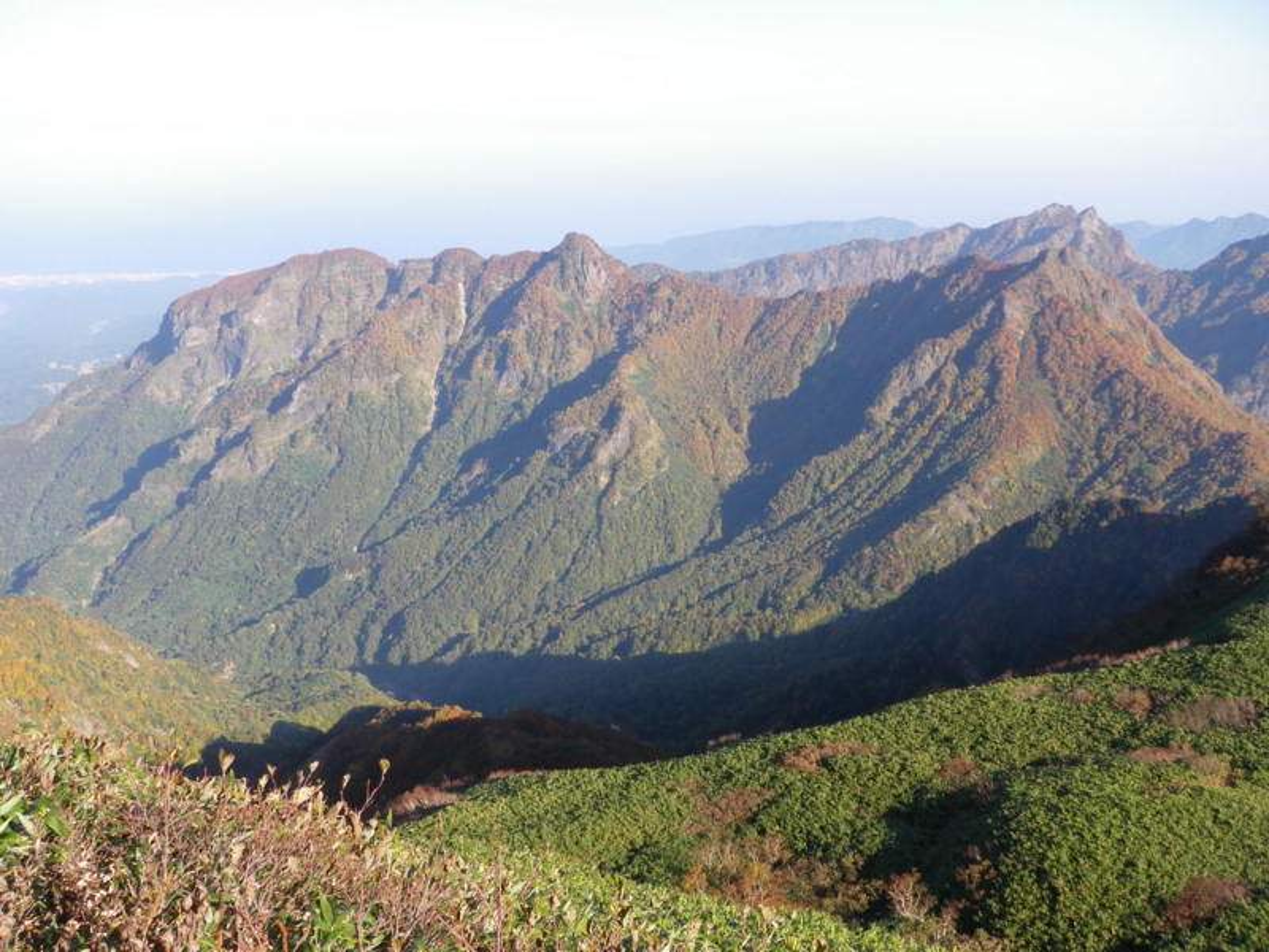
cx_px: 634
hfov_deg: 52.6
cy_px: 476
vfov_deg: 40.7
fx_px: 1283
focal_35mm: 35
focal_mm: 6.2
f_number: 3.8
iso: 64
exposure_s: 1/250
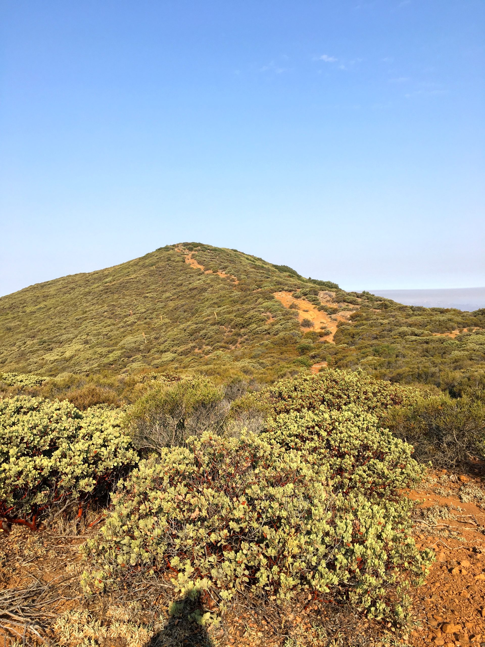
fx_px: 542
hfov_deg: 48.2
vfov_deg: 61.7
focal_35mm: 29
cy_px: 324
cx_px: 242
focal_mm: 4.15
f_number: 2.2
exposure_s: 1/1183
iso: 25
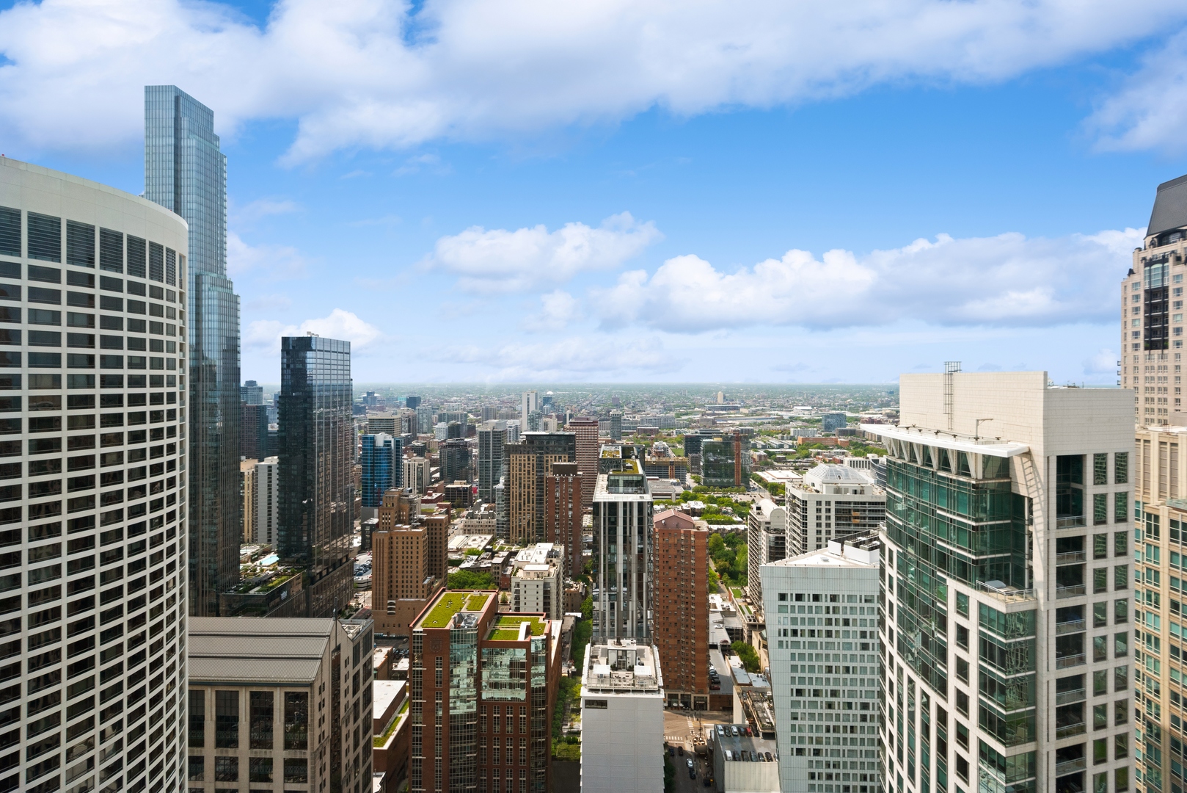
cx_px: 594
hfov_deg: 96.7
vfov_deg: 73.8
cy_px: 396
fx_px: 528
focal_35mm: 16
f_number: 8
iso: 500
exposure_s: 1/1000
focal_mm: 16
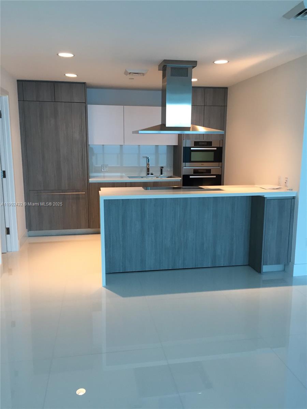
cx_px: 154
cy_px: 204
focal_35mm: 29
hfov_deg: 48.2
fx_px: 343
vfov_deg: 61.7
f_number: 2.2
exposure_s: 1/30
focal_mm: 4.15
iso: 32
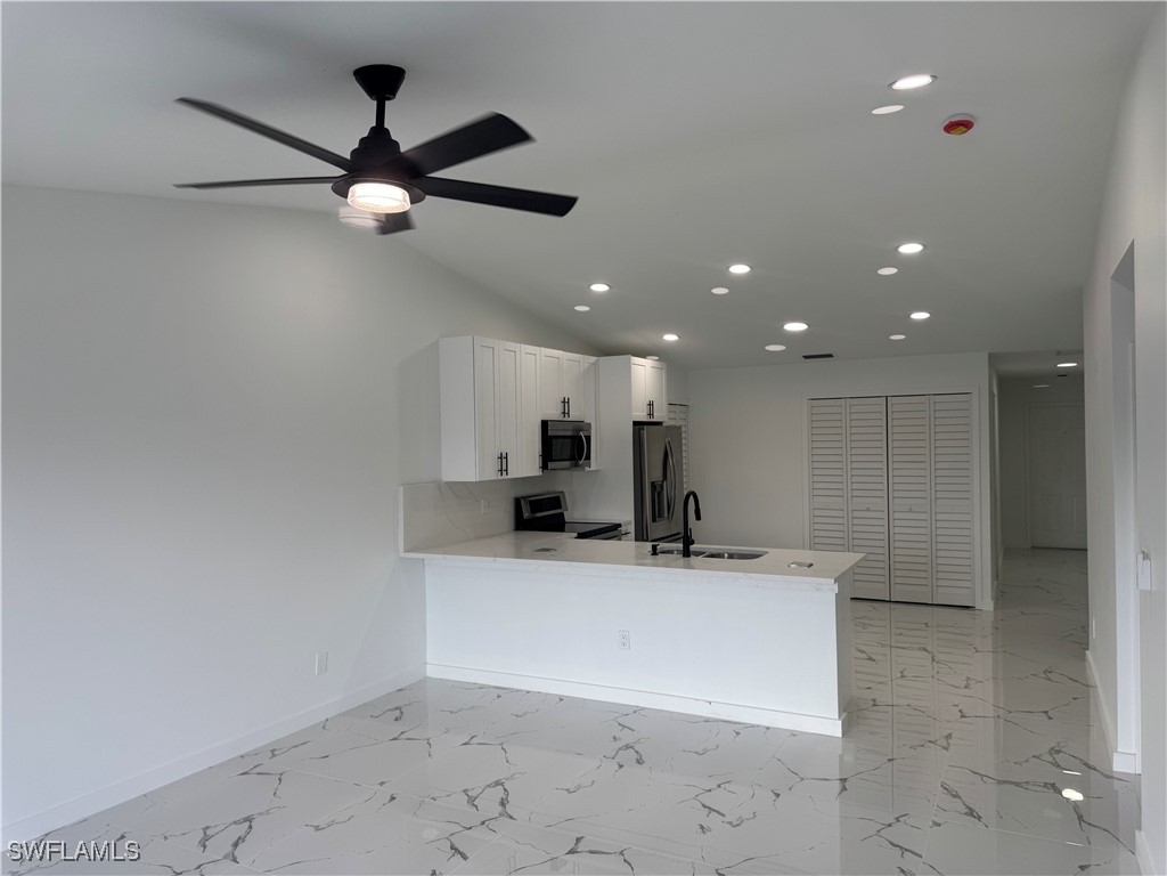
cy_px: 438
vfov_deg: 56.8
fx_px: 809
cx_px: 584
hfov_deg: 71.6
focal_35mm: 24
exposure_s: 1/256
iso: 64
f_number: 1.78
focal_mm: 6.76
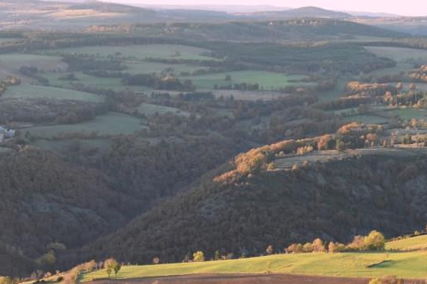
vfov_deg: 11.2
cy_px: 253
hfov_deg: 16.6
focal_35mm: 122
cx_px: 358
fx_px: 1447
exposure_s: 1/320
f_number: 11
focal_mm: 62
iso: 4500
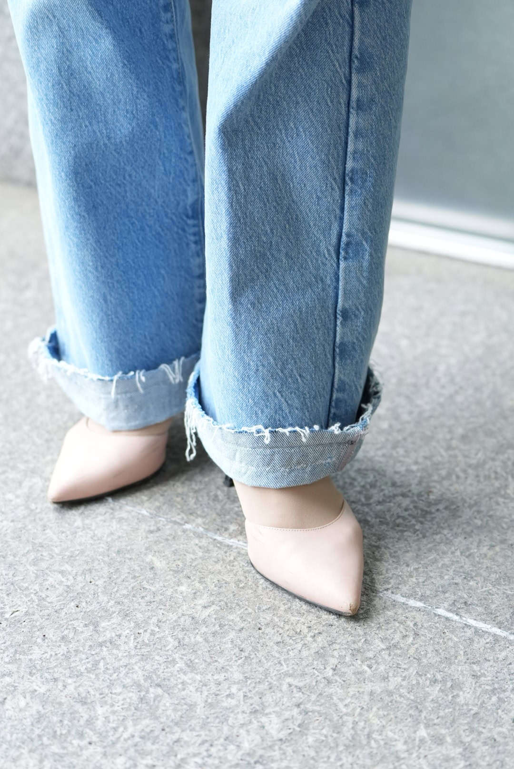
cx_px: 257
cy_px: 384
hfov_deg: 22.3
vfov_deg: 32.9
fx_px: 1304
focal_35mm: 61
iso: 1250
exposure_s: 1/200
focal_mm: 41
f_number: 2.8
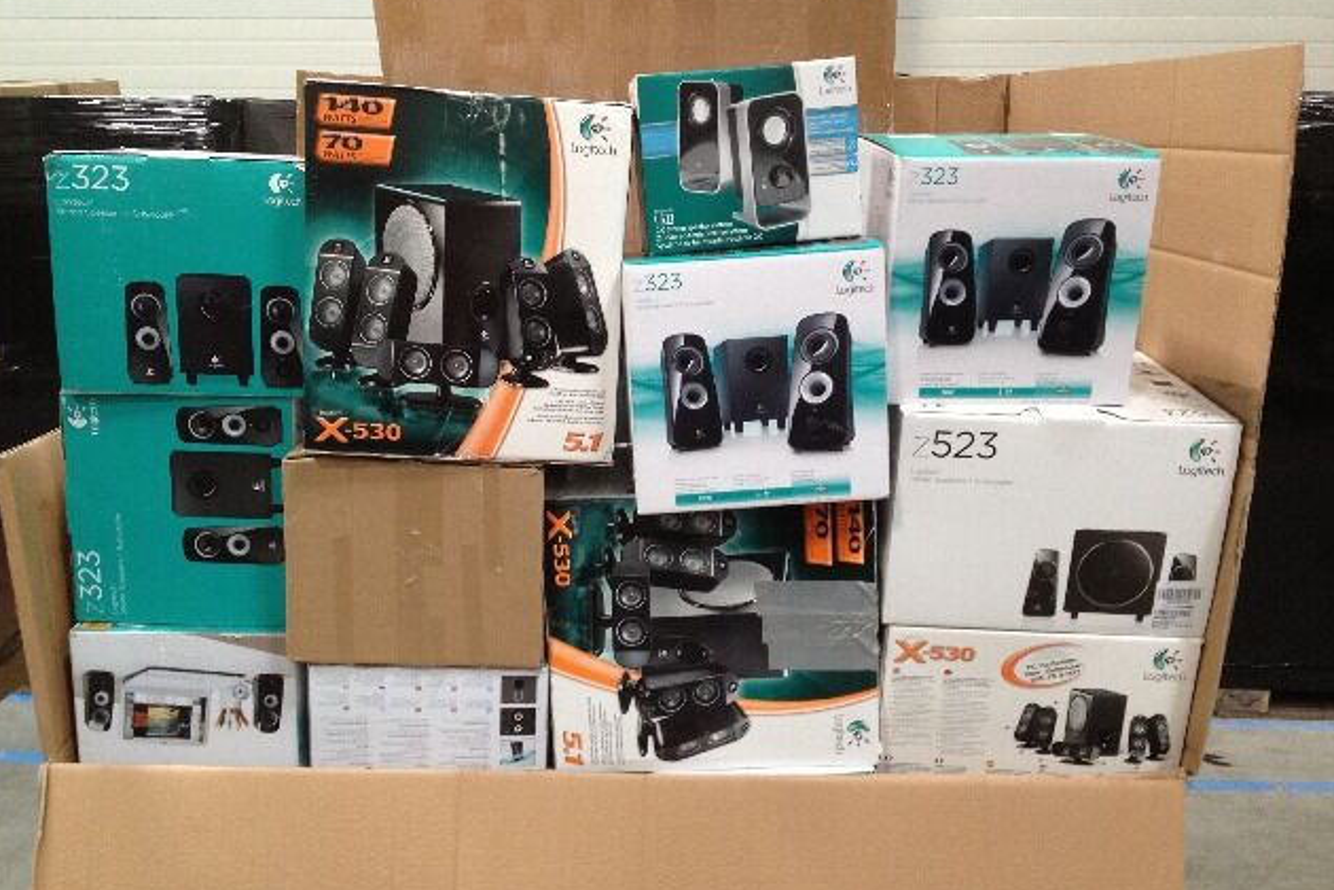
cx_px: 659
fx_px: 1371
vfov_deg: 35.9
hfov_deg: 51.9
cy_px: 443
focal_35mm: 37
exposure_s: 1/20
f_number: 2.4
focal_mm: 4.28
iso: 125
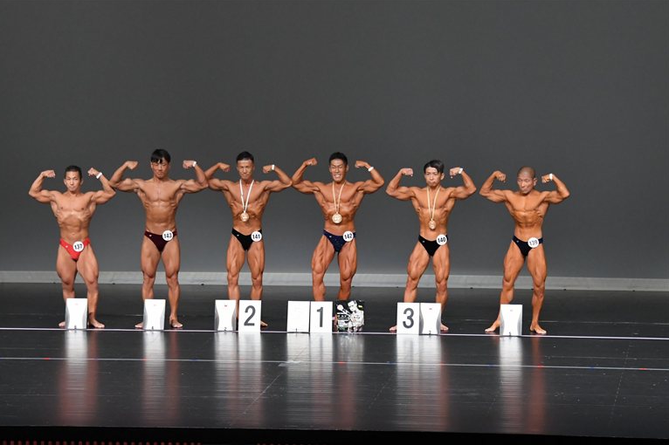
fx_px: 3158
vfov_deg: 8.1
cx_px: 331
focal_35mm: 170
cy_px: 223
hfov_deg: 12.1
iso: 5000
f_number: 5.6
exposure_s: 1/400
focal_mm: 112
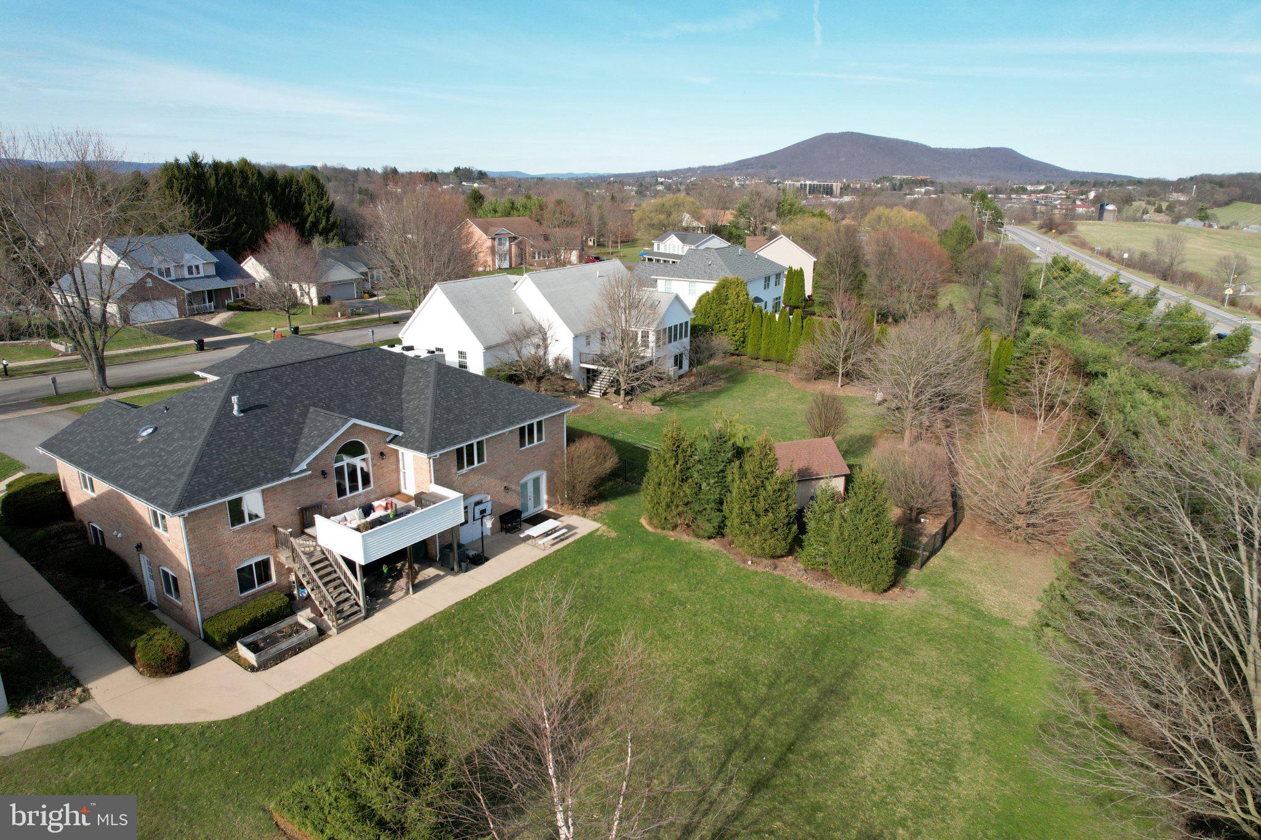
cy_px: 420
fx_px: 770
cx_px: 630
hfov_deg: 78.6
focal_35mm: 22
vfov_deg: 57.2
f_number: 2.8
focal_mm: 8.38
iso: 140
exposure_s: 1/1600
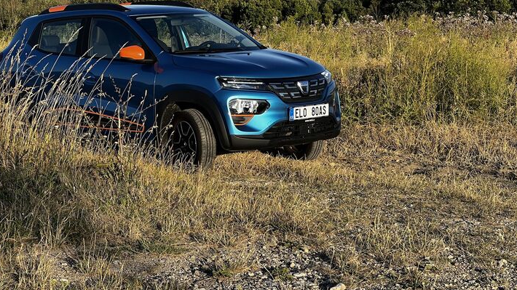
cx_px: 209
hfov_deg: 21.1
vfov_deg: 11.9
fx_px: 1384
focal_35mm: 101
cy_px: 59
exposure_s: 1/536
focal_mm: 9
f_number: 2.8
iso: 32
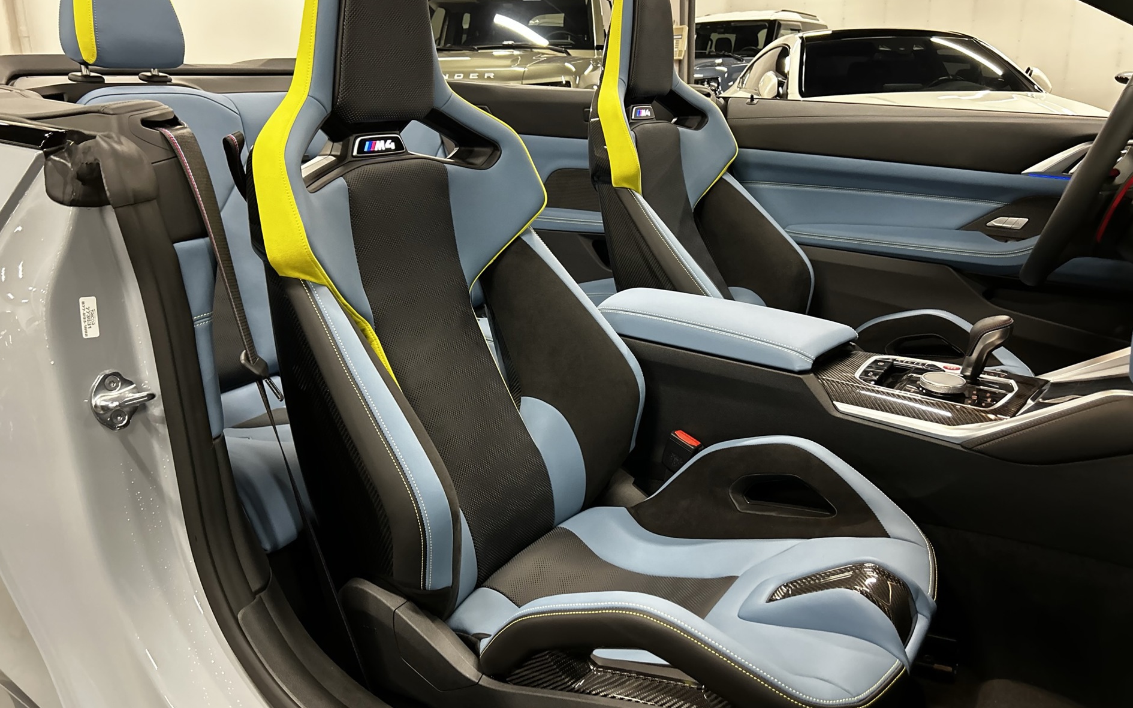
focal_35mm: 28
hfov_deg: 66.5
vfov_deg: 44.5
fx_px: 865
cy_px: 322
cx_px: 571
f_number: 1.5
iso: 400
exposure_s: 1/53
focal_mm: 5.7
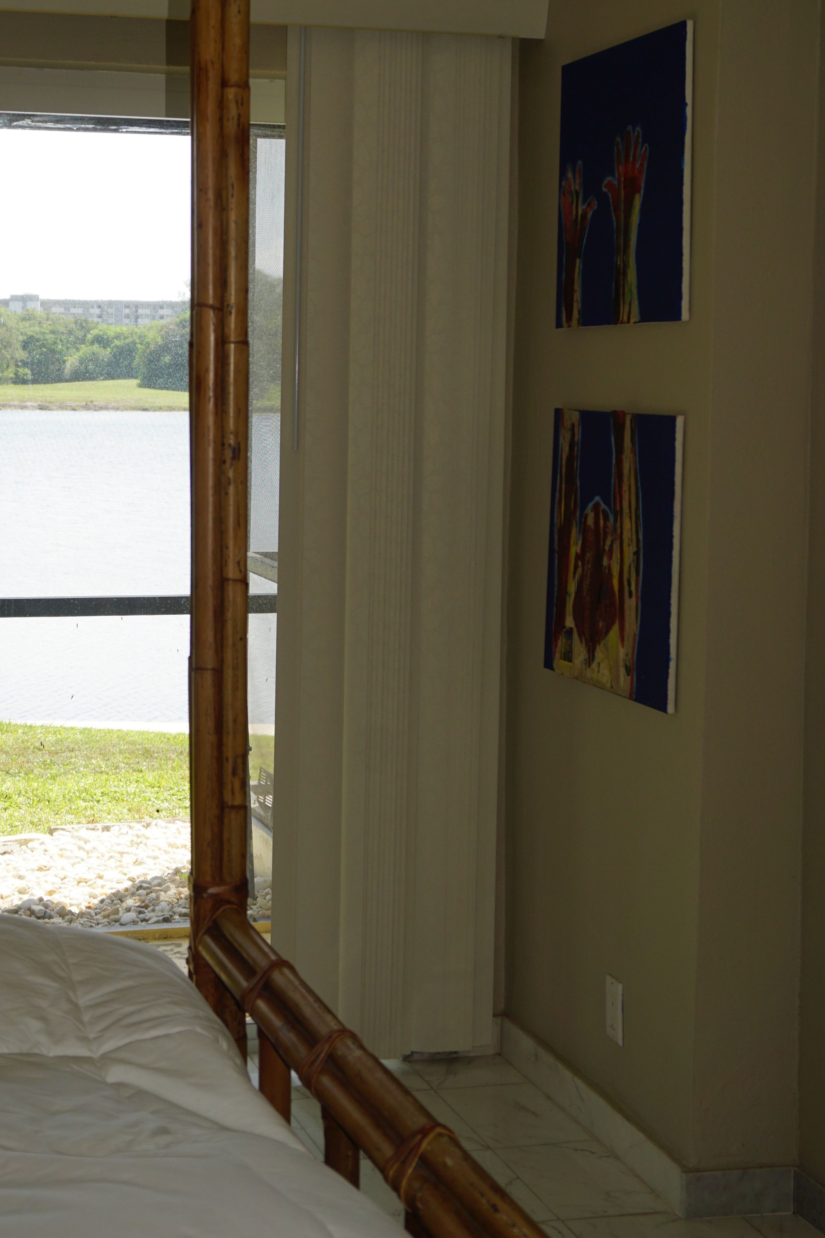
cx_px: 193
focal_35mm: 56
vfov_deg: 35.4
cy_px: 442
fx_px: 1925
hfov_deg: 23.9
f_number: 5.6
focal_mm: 24
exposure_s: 1/60
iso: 100
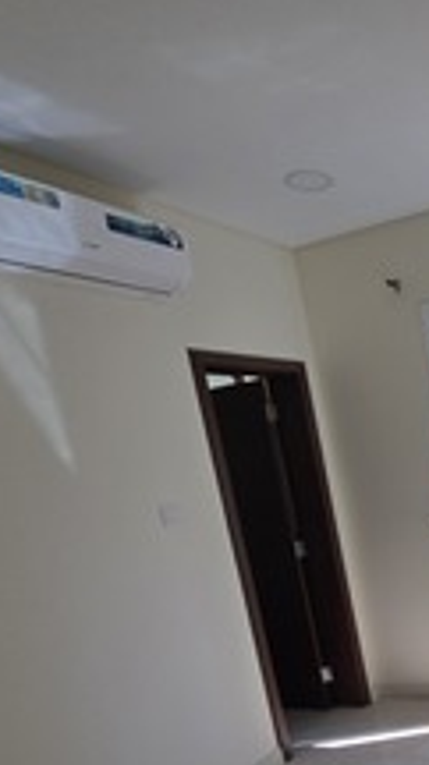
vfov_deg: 60.5
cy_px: 583
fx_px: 609
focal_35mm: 30
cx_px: 551
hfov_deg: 30.8
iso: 64
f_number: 1.9
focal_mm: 2.2
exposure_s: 1/719
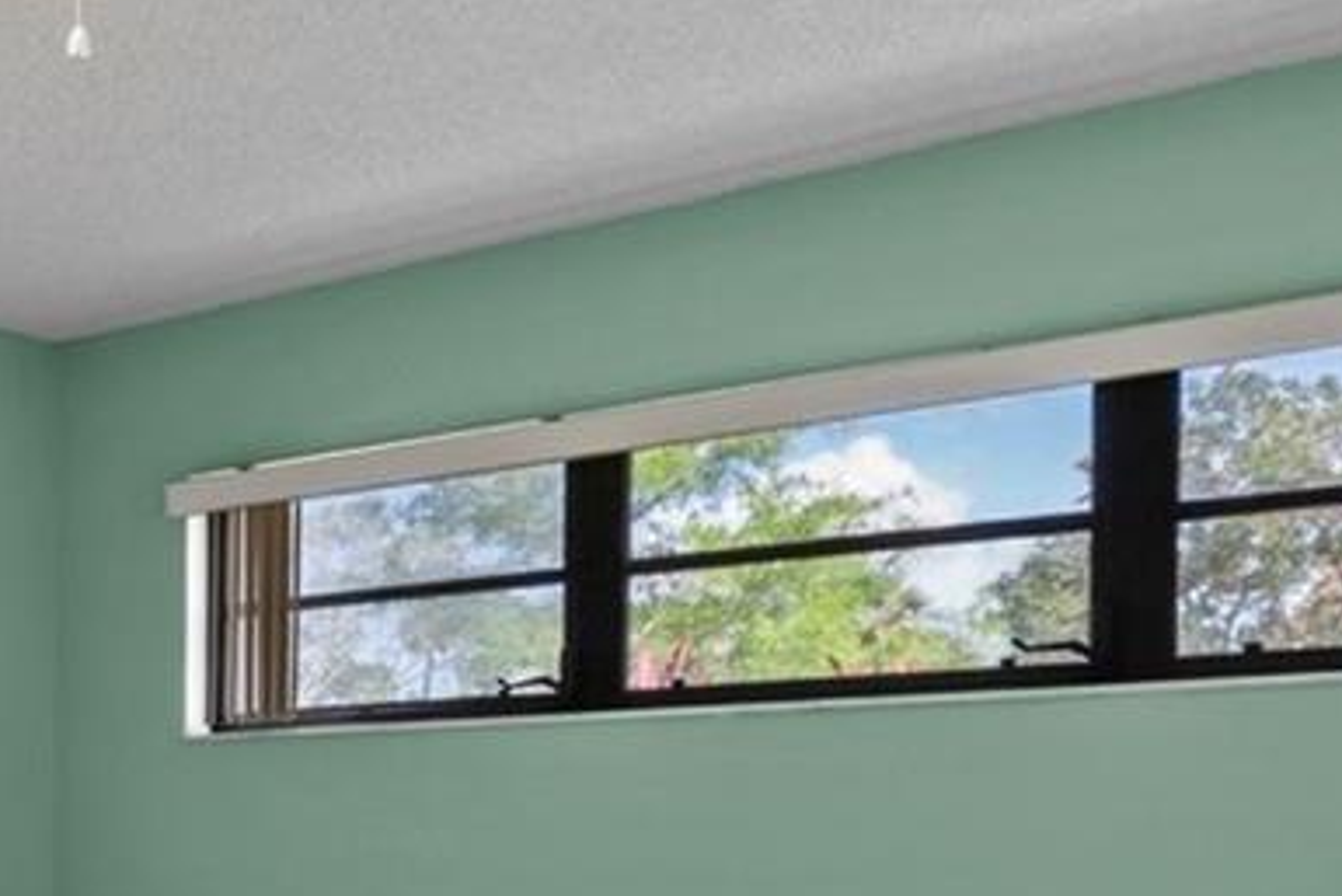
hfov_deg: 28.4
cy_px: 821
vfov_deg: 24.3
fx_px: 2014
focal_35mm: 54
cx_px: -505
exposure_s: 1/5
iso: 400
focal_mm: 13
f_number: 8
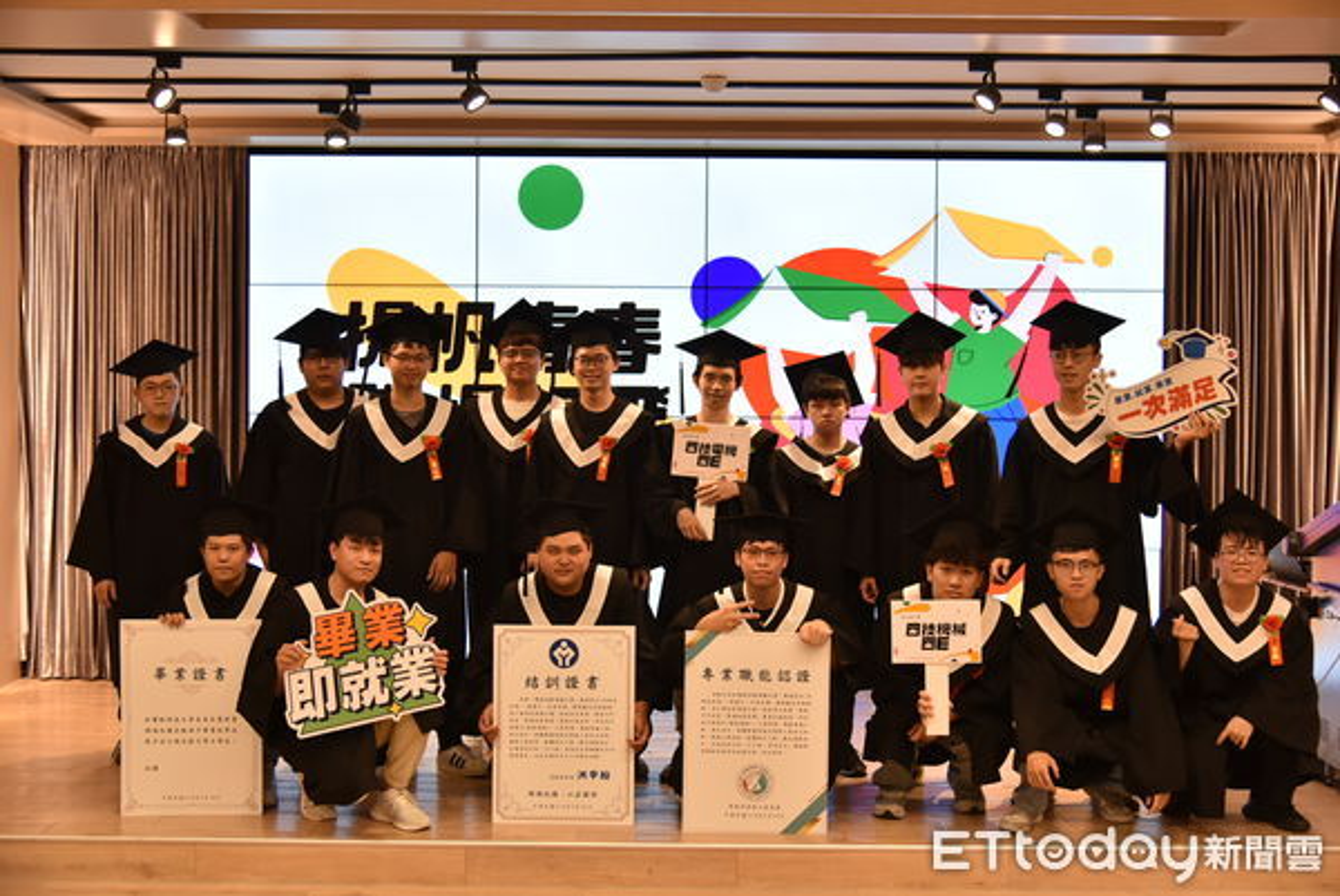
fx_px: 1639
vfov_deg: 30.6
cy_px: 448
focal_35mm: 44
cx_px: 670
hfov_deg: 44.5
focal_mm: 44
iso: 1600
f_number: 4
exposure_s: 1/160
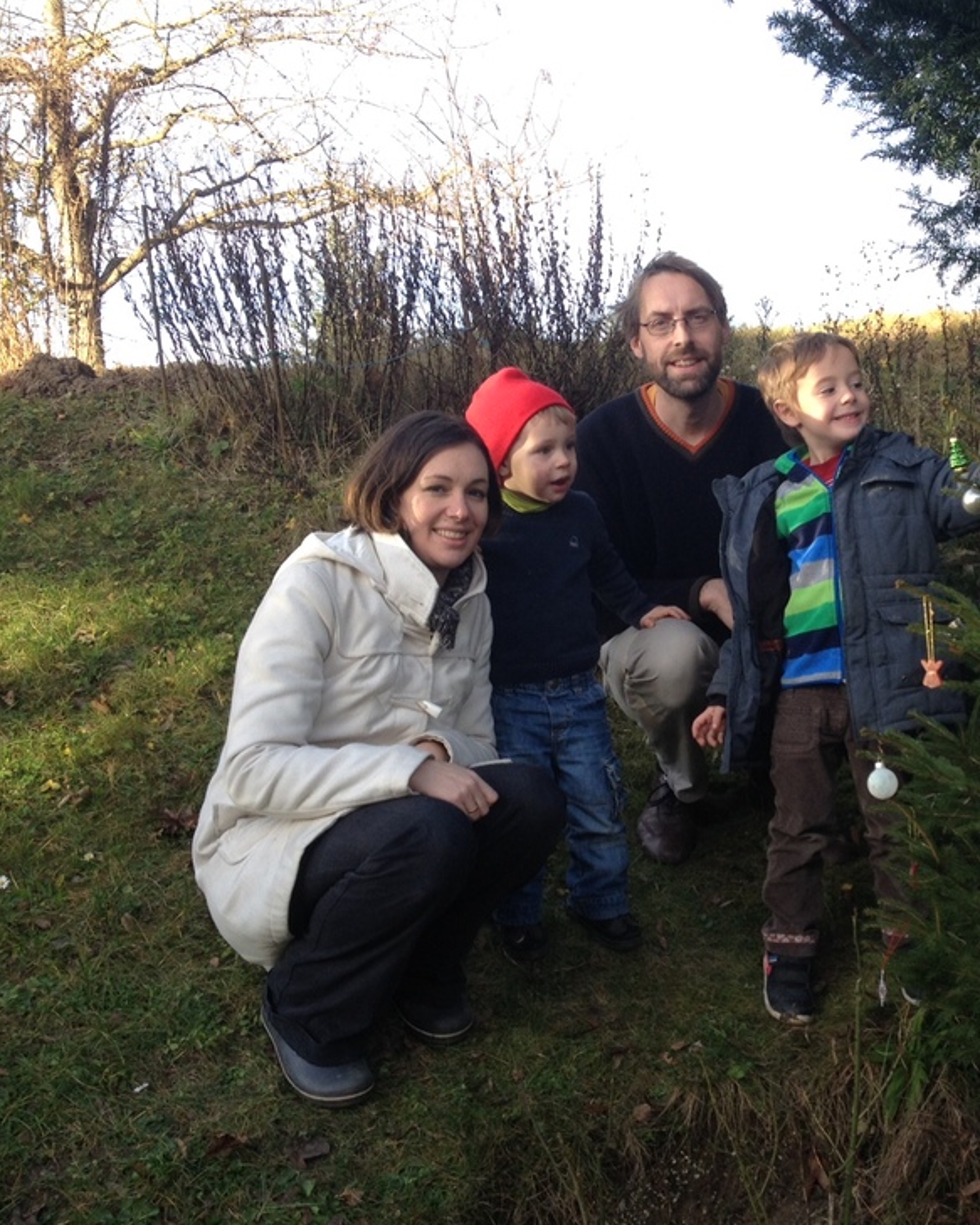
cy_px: 588
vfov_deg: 38.8
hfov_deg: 30.5
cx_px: 819
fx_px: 1741
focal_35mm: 48
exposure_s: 1/196
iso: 50
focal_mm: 4.28
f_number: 2.4
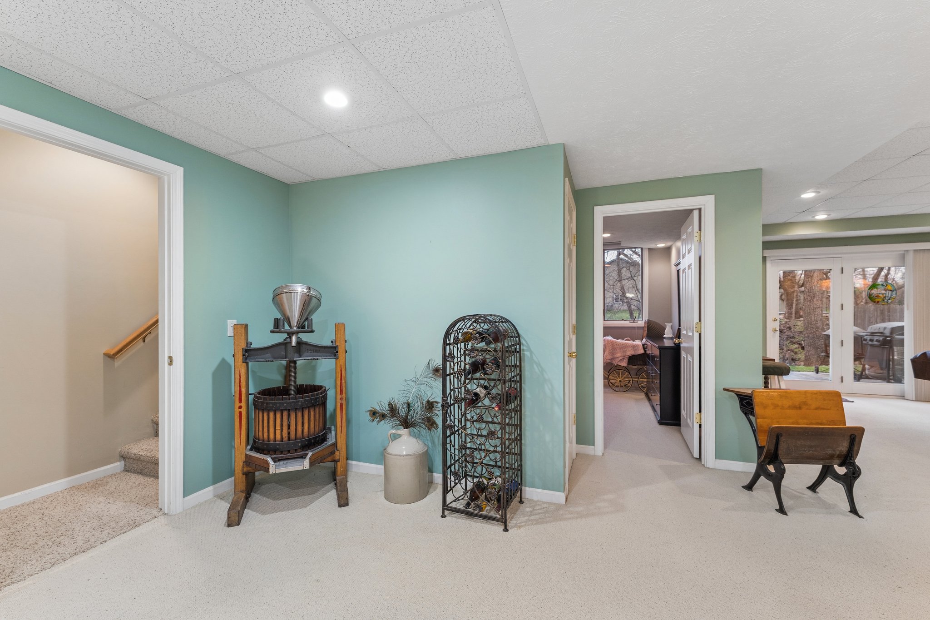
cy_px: 310
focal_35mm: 14
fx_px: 362
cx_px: 465
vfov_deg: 81.2
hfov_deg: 104.3
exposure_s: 1/5
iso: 500
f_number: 6.3
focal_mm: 14
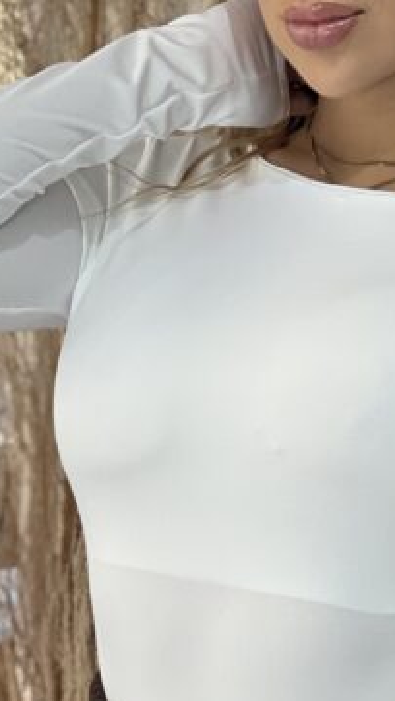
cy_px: 423
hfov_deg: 5.6
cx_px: 385
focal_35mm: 216
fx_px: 4016
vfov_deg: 10.0
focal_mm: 9
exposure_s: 1/120
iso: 100
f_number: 2.8
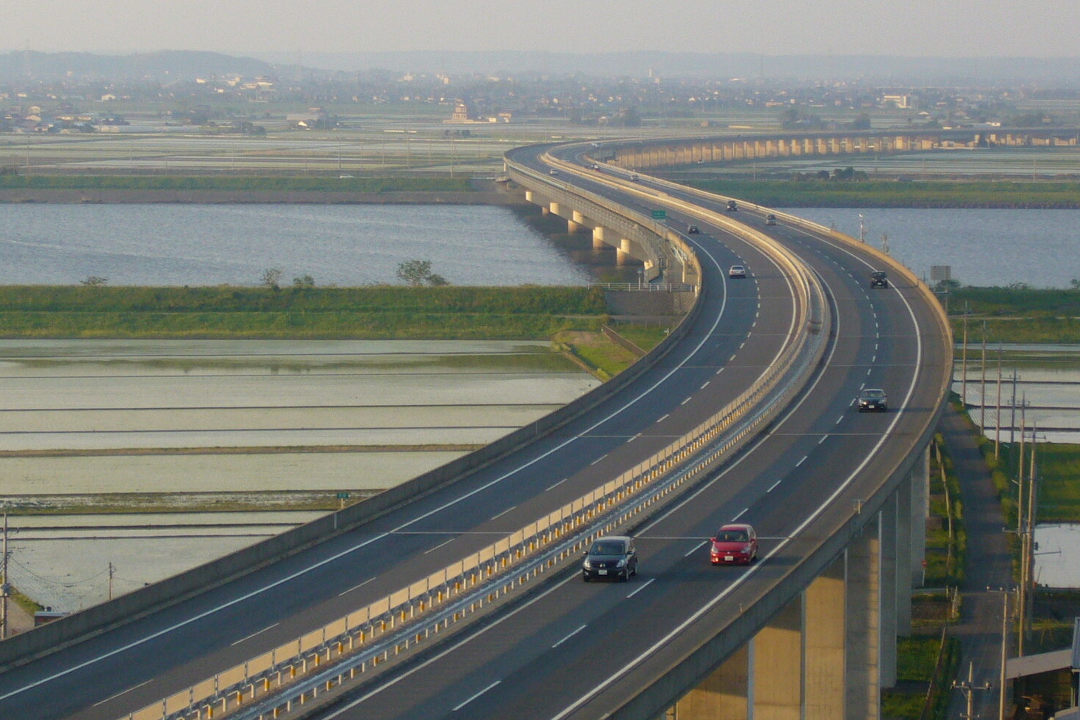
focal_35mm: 164
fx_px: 4920
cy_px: 343
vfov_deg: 8.4
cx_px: 554
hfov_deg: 12.5
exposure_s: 1/160
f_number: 5
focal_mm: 17.4
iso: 100
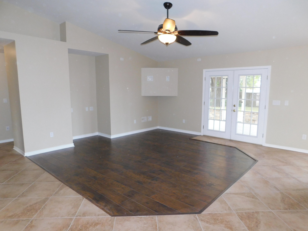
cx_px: 154
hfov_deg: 73.9
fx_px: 205
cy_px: 116
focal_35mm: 23
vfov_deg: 58.9
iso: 200
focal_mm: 4
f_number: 3
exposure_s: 1/30
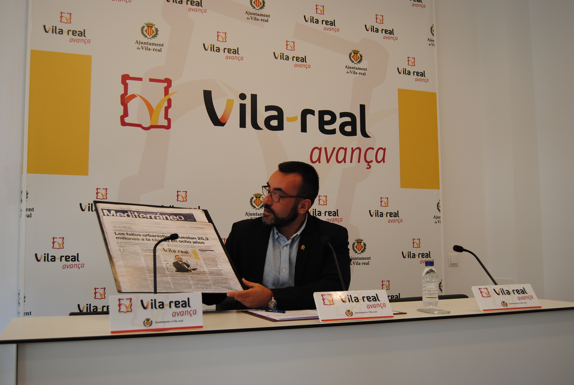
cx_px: 287
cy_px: 192
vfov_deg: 37.0
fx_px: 575
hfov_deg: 53.0
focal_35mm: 36
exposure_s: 1/80
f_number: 4.5
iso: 200
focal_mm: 24
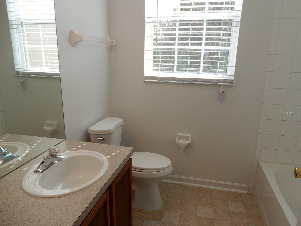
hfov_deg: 69.4
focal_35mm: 25
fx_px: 217
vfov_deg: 54.9
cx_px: 150
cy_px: 113
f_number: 3.7
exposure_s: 1/200
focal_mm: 4.5
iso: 125
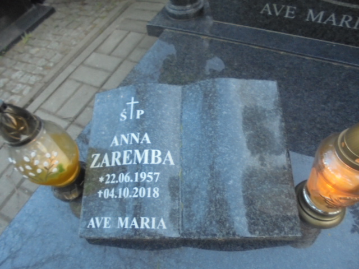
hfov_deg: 67.3
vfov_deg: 53.1
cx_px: 180
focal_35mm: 26
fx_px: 270
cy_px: 134
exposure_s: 1/30
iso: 320
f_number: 3.5
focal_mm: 4.6
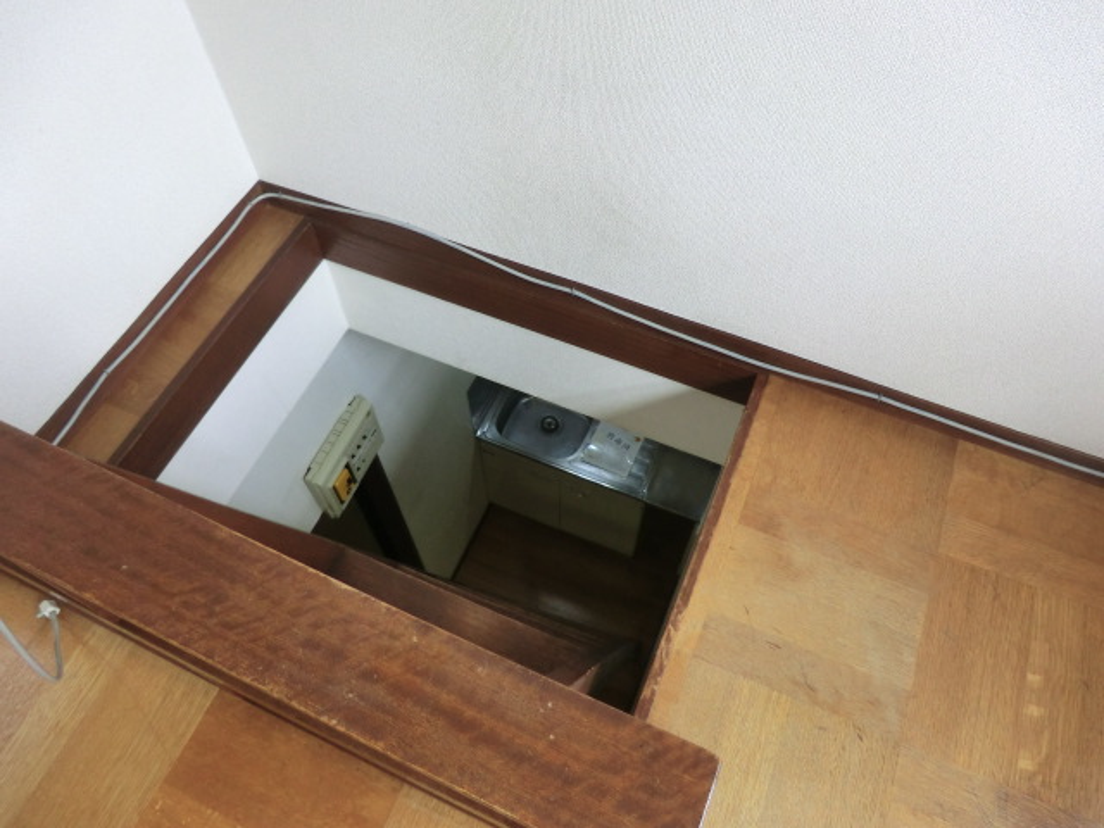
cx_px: 552
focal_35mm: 24
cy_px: 414
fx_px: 765
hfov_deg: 71.6
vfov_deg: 56.8
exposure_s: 1/60
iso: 160
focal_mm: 4.3
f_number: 3.2
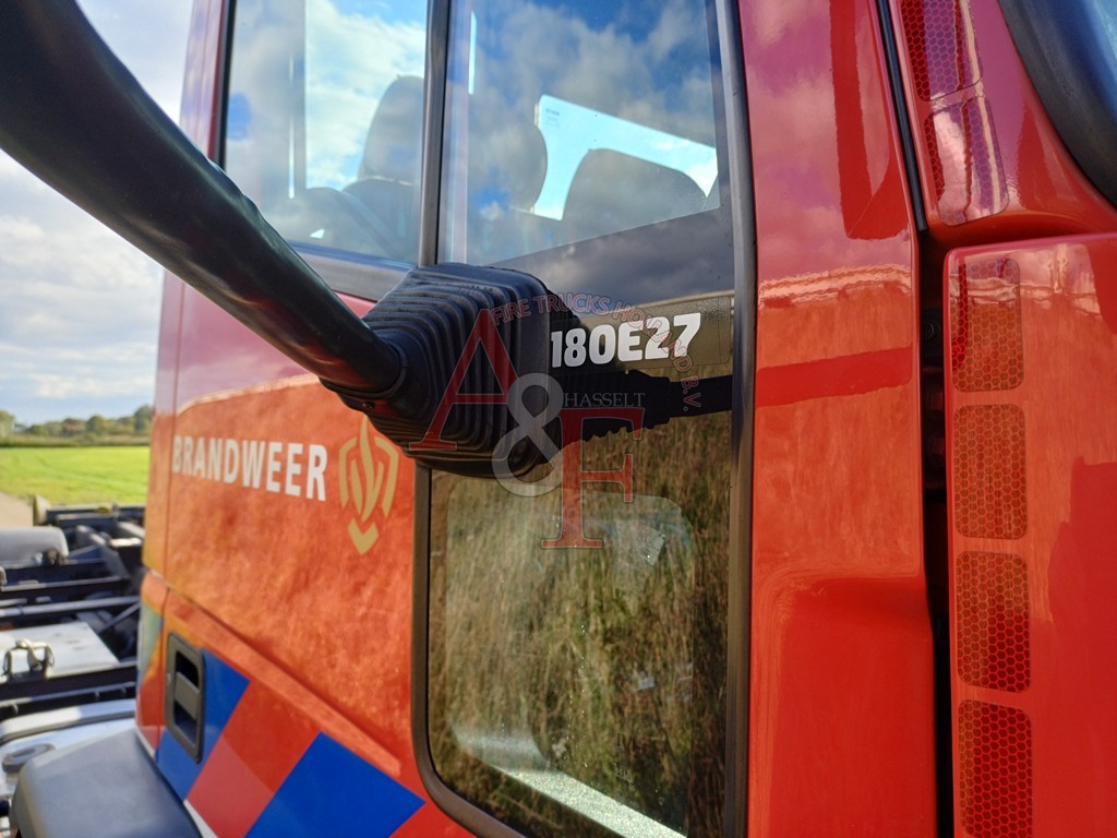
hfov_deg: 69.4
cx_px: 558
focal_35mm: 25
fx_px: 807
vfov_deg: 54.9
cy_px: 419
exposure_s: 1/255
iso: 50
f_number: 1.8
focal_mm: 4.65
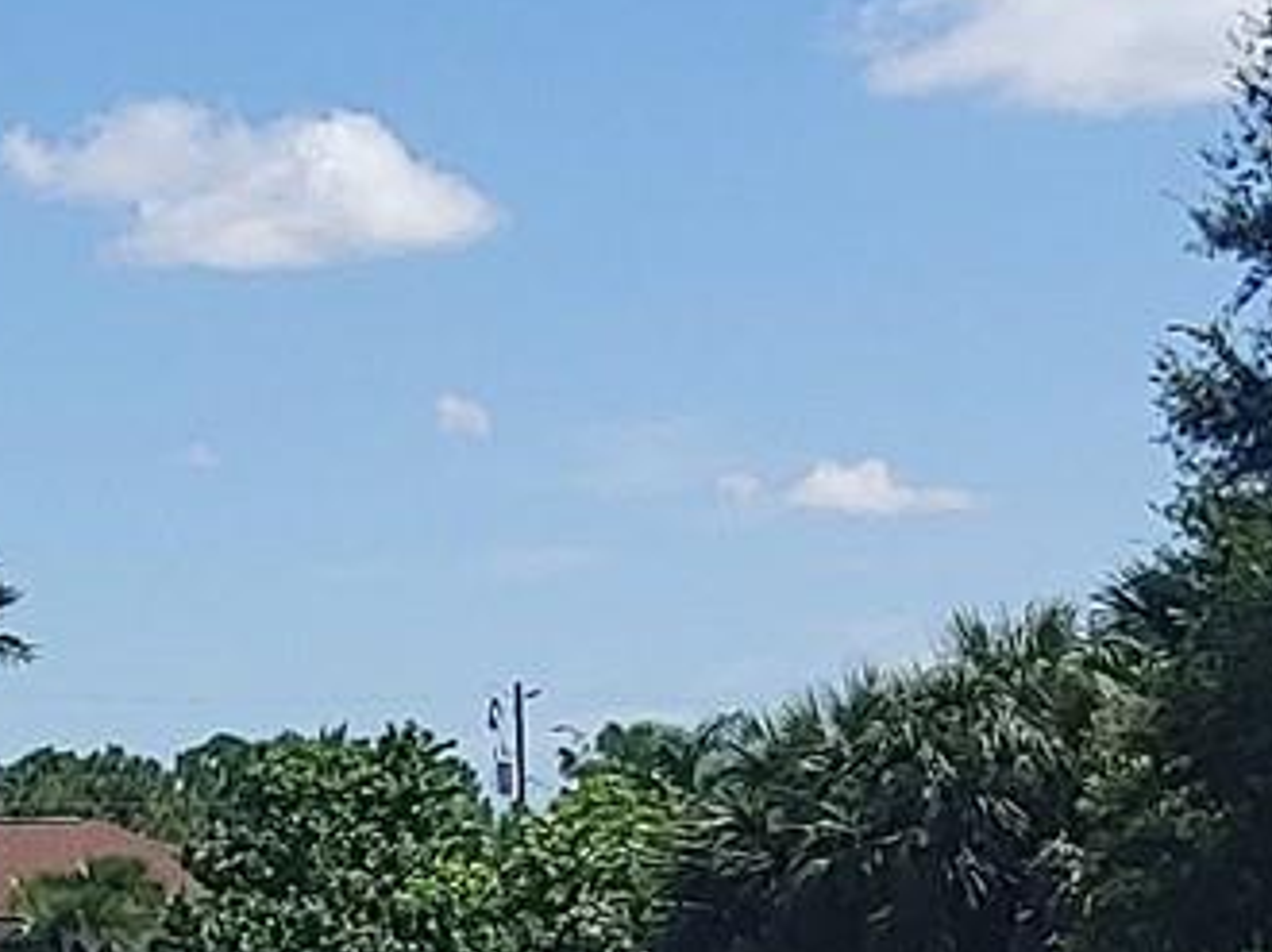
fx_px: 6499
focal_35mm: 177
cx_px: -490
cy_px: 1310
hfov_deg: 10.9
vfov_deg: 8.2
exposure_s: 1/2857
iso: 50
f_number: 1.8
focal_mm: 4.36
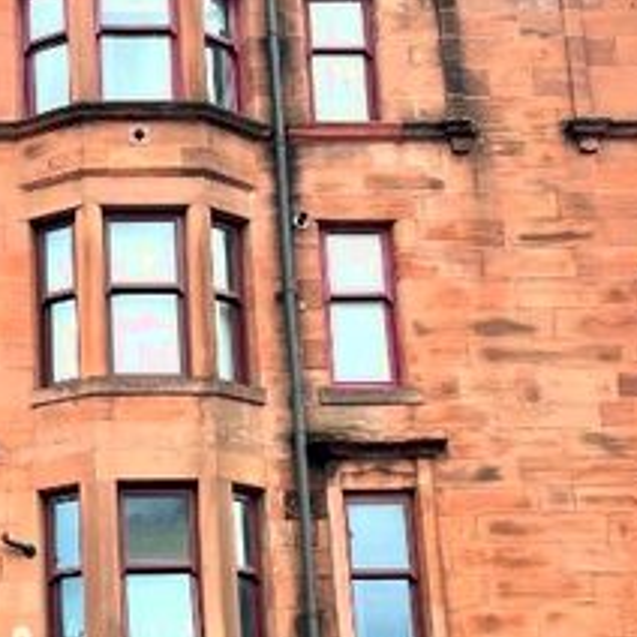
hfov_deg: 21.8
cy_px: 536
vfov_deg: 22.4
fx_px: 1582
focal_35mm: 76
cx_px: -21
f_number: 1.6
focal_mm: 4.2
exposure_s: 1/1014
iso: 32
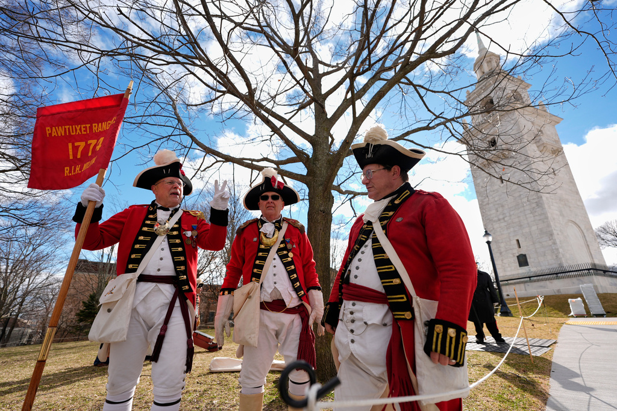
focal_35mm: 16
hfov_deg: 96.7
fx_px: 274
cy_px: 206
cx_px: 308
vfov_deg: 73.8
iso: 125
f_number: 2.8
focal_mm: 16
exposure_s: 1/2000
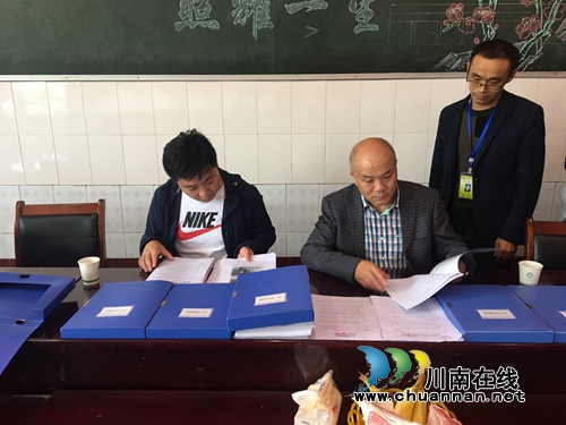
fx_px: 474
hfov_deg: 61.7
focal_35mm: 29
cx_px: 283
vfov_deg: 48.2
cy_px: 212
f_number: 2.2
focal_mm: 4.15
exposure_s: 1/33
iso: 125
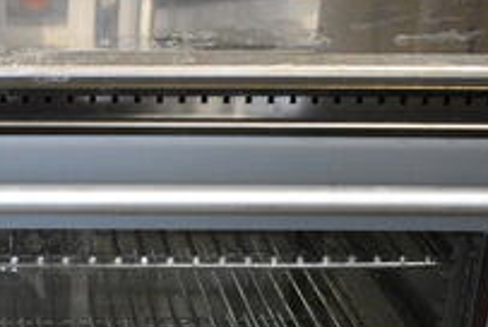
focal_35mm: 81
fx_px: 1100
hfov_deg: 23.8
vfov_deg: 16.6
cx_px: -17
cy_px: 308
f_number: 3.5
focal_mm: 18
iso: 4000
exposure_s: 1/125
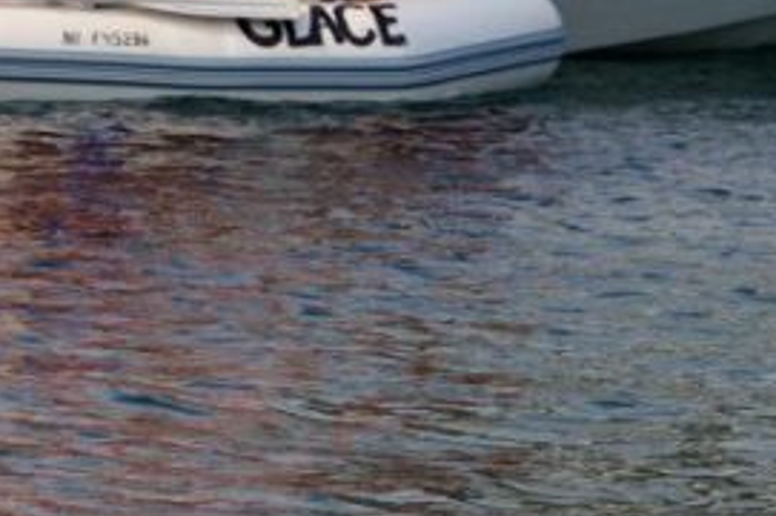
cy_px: -582
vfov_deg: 3.8
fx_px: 7668
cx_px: 60
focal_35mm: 356
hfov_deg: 5.8
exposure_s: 1/250
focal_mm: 55
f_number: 8
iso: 100
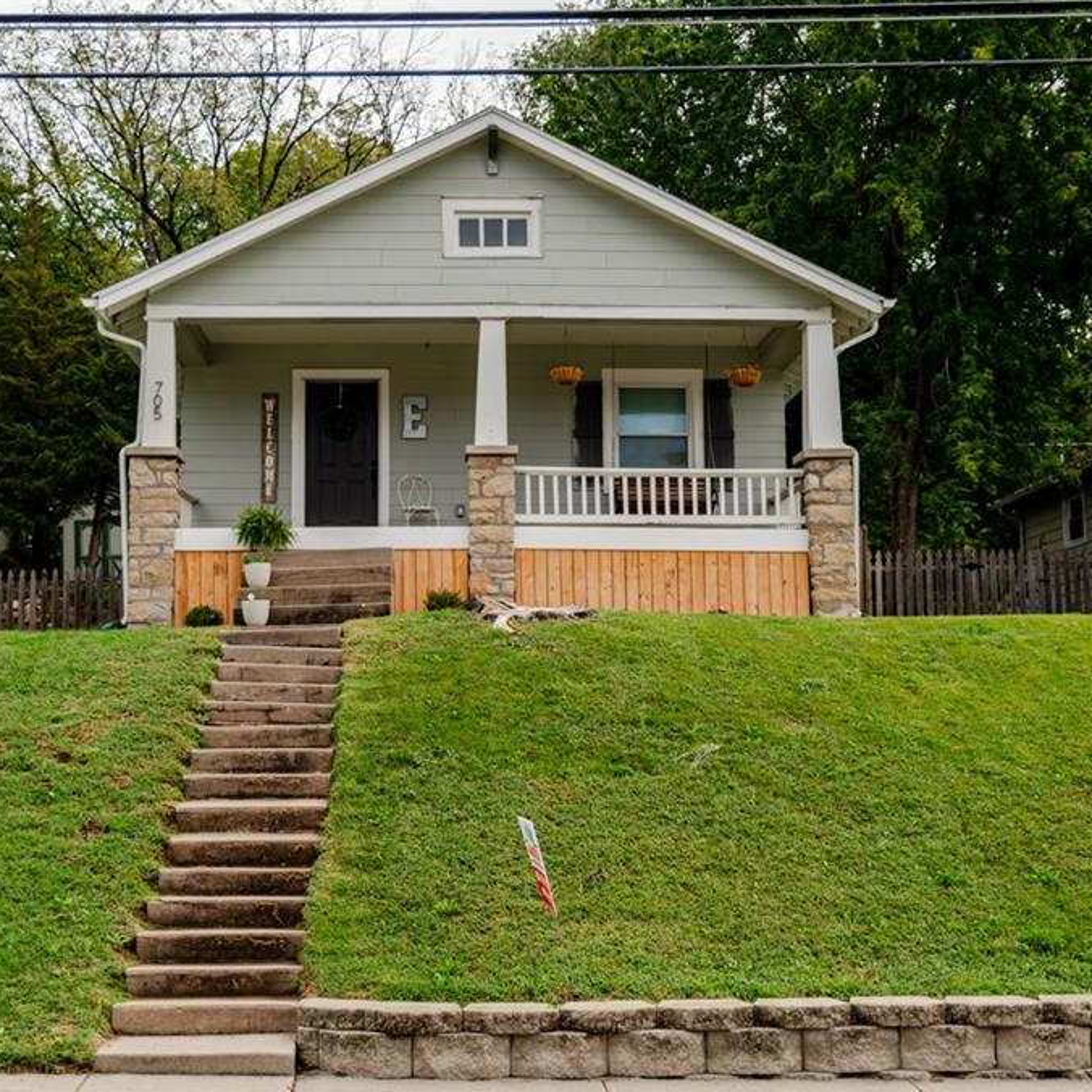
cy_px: 545
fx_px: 1606
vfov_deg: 37.6
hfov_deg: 37.5
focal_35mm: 45
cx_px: 510
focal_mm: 35
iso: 100
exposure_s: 1/1250
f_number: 2.8
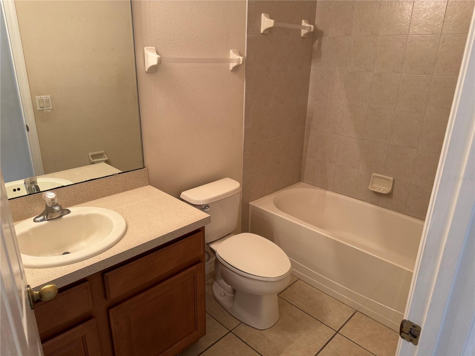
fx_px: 329
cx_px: 238
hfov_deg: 71.6
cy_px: 178
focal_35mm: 24
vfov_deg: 56.8
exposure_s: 1/60
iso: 160
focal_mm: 6.76
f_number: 1.78
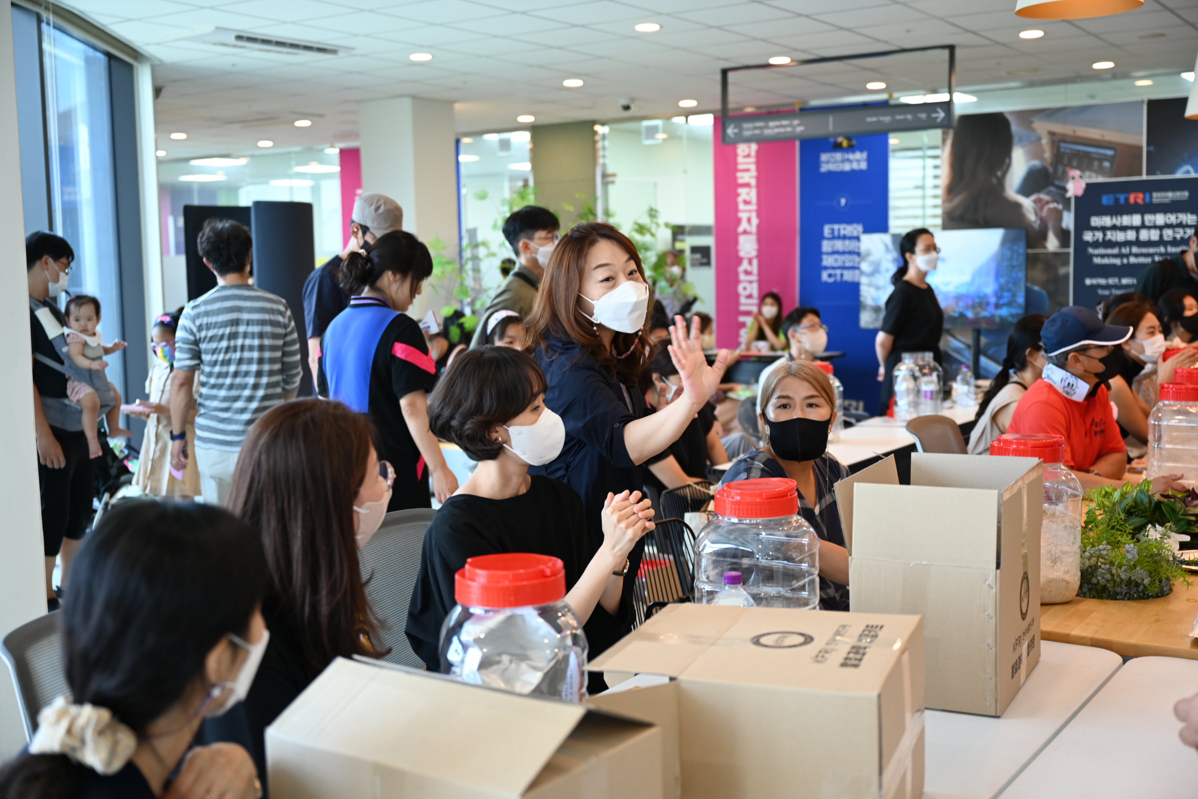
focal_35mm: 40
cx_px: 599
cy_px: 400
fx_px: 1331
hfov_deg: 48.5
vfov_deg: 33.4
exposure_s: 1/160
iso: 400
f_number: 2.8
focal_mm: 40
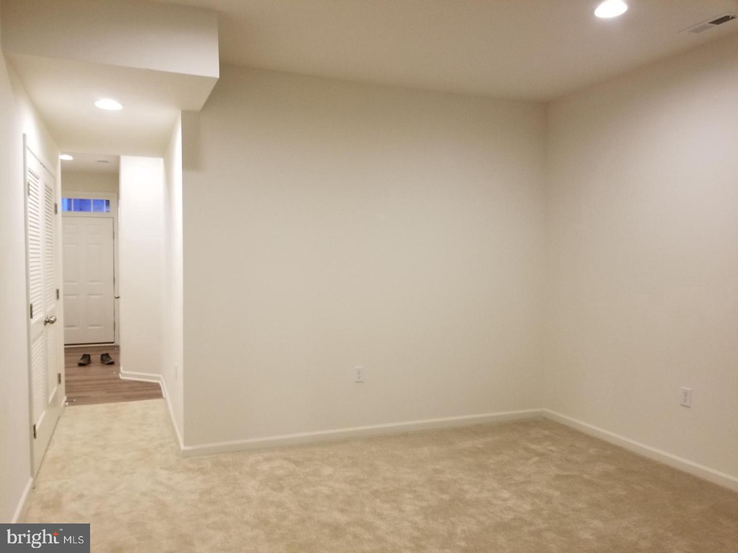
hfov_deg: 67.3
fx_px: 554
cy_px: 276
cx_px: 369
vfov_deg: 53.1
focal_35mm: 26
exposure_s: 1/40
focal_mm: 4.25
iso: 160
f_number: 1.7
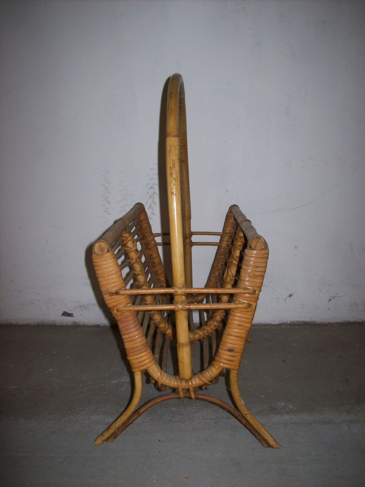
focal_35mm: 36
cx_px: 182
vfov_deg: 51.4
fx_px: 506
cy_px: 244
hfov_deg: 39.6
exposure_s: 1/64
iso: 80
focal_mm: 6
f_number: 2.7
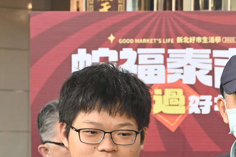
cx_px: 573
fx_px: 1776
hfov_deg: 7.1
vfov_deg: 5.1
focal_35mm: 271
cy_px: 165
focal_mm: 52
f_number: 4
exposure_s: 1/125
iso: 360
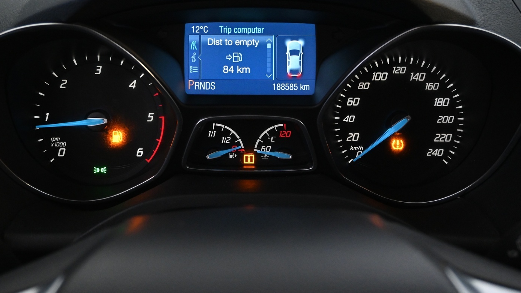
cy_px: 105
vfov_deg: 26.5
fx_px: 621
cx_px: 253
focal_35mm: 45
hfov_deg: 45.5
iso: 2800
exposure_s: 1/40
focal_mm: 24.5
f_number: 4.2
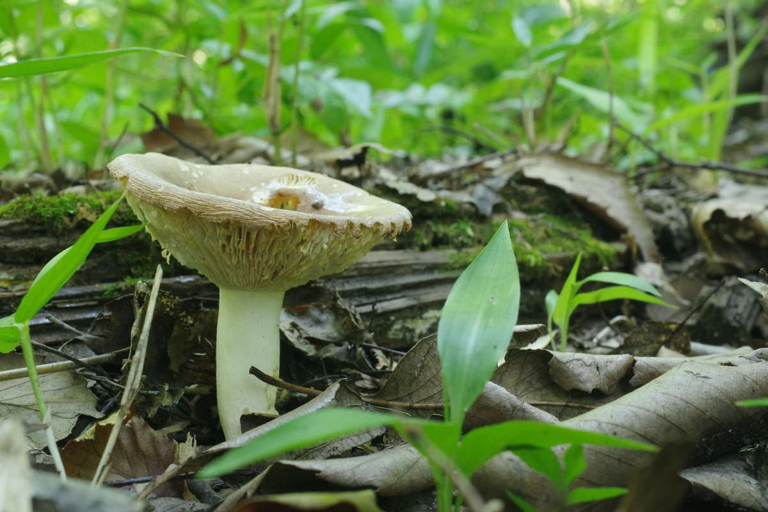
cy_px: 256
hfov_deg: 36.9
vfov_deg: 25.1
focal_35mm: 54
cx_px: 384
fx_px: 1152
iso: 1600
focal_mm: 35
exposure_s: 1/4
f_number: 16
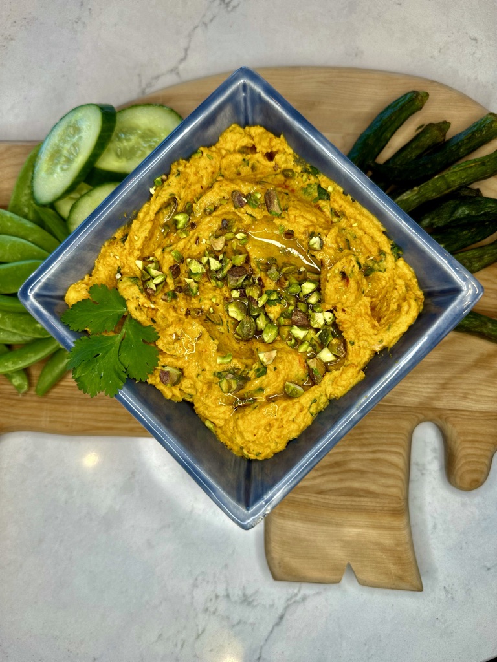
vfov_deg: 71.6
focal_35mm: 24
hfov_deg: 56.8
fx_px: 459
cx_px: 248
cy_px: 331
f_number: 1.78
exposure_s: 1/120
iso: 64
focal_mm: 6.86
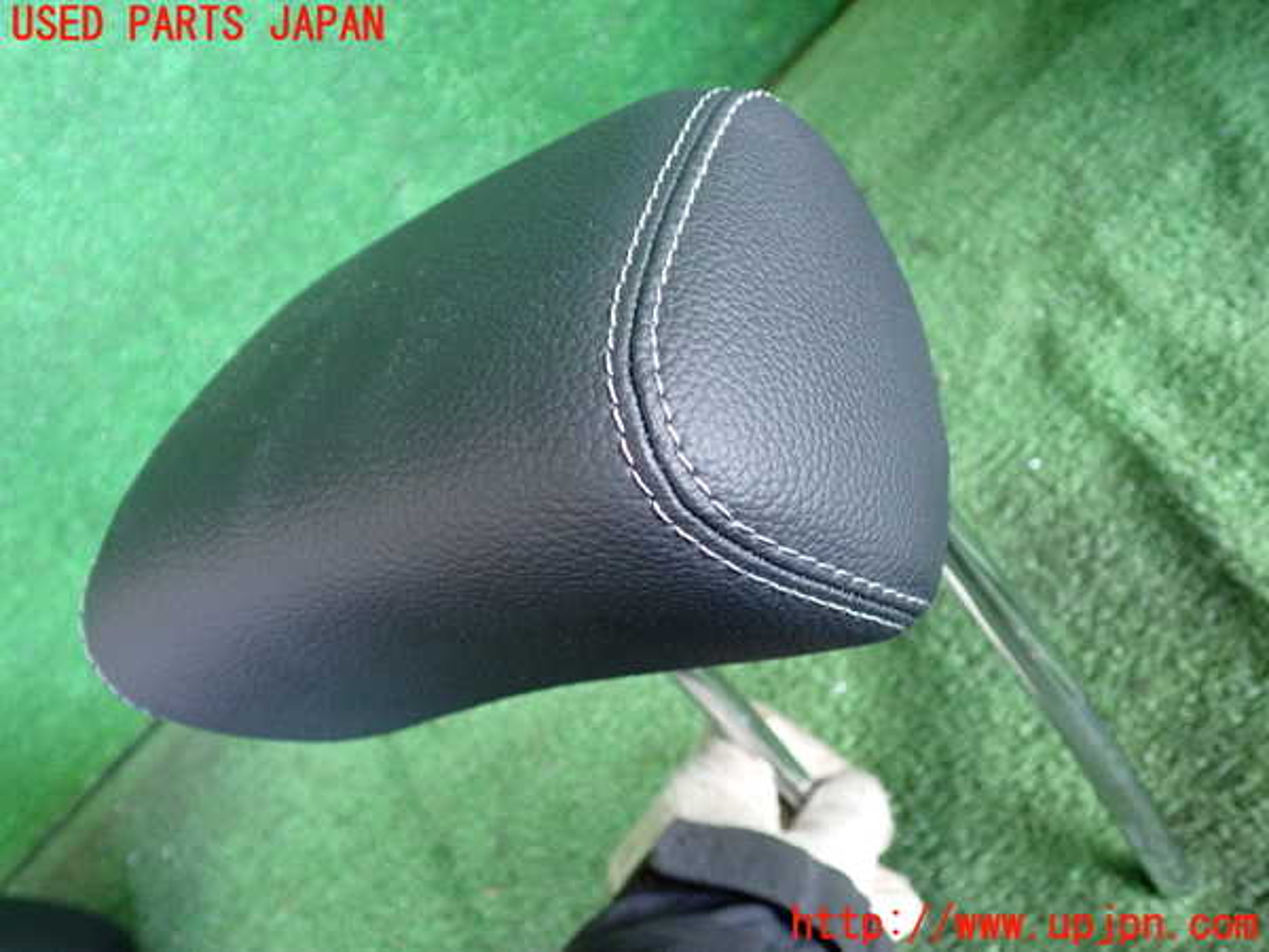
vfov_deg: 44.2
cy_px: 476
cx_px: 634
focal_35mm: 32
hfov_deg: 56.8
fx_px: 1173
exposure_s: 1/125
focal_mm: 5.79
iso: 640
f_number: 2.4
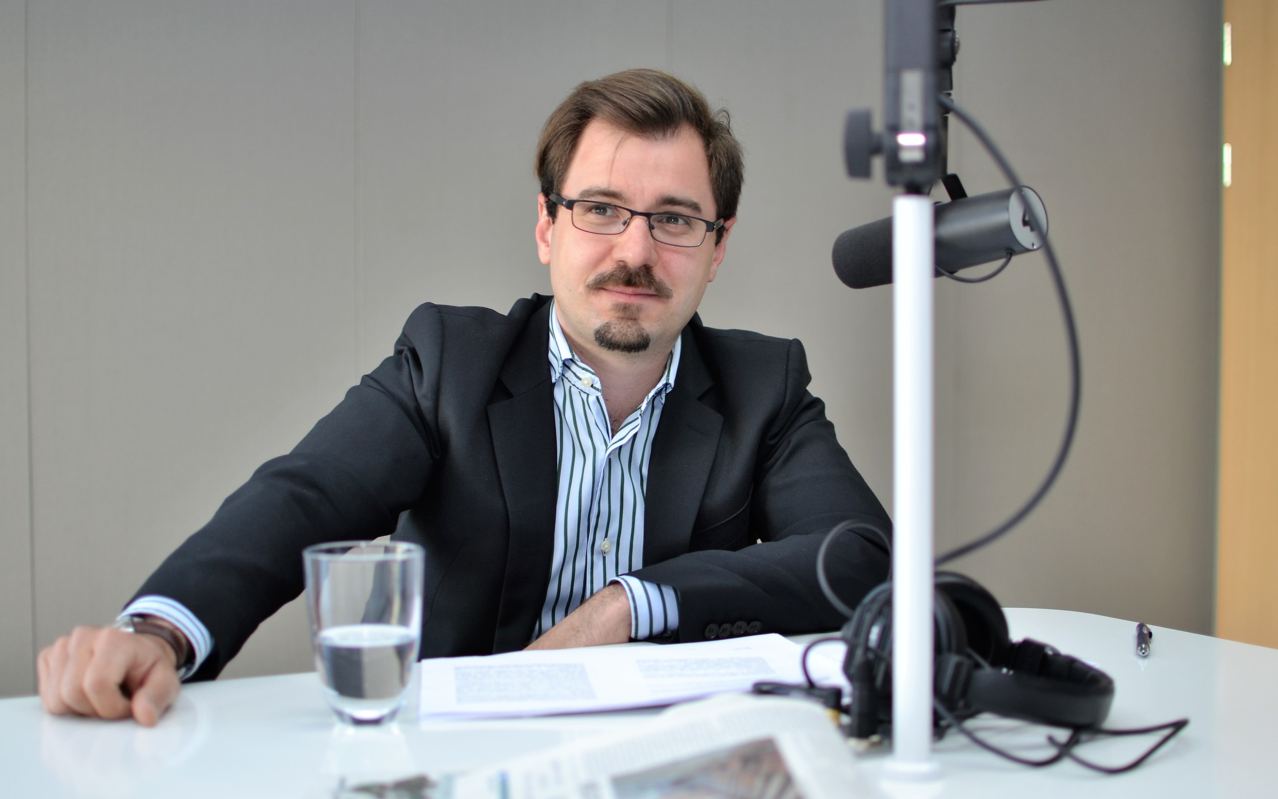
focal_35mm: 55
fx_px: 1899
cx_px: 636
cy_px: 409
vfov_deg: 23.8
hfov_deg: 37.2
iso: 200
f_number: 1.8
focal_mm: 35
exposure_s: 1/200
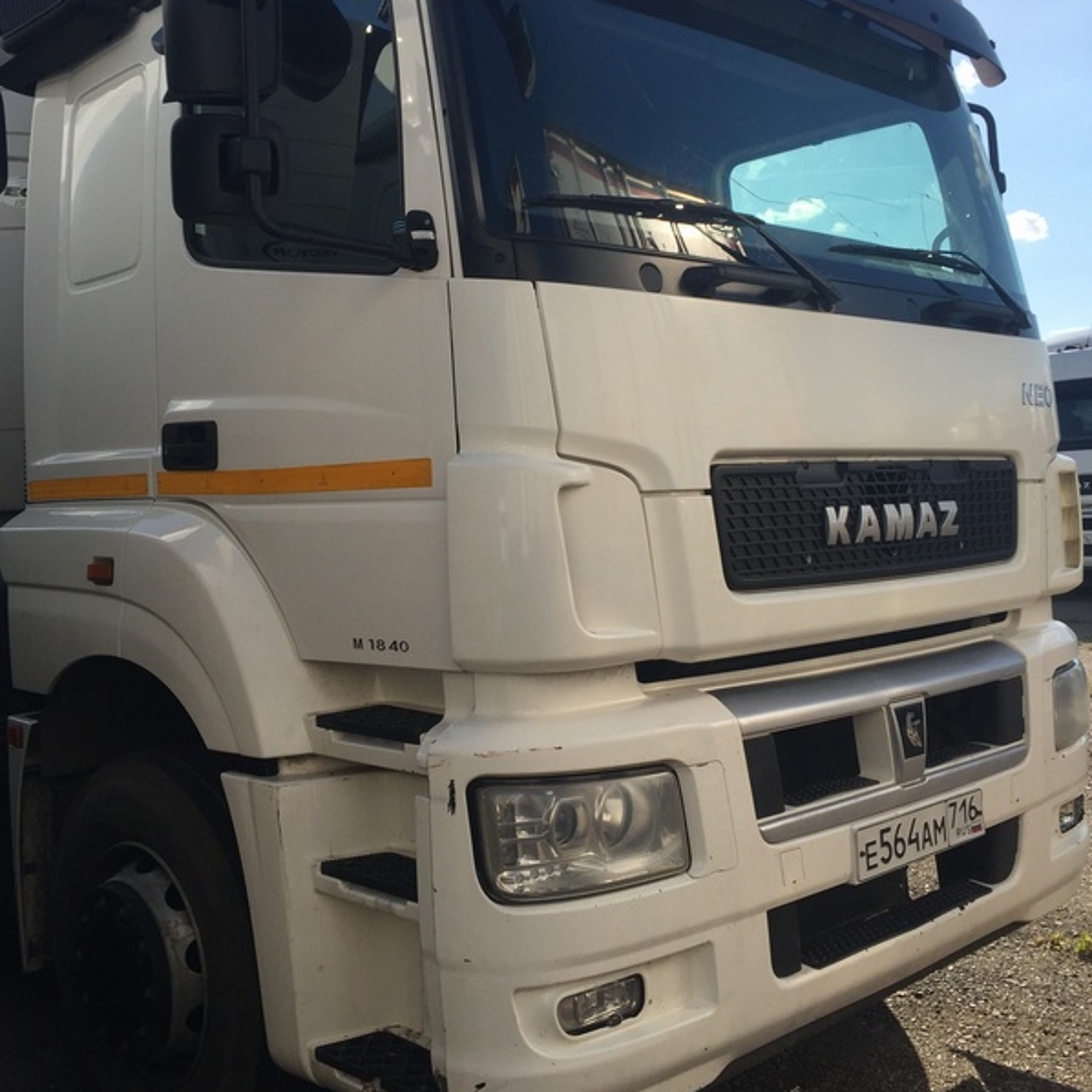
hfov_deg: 47.2
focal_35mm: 35
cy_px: 488
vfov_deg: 47.1
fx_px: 1249
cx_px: 539
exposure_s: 1/1980
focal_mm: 4.15
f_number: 2.2
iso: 32
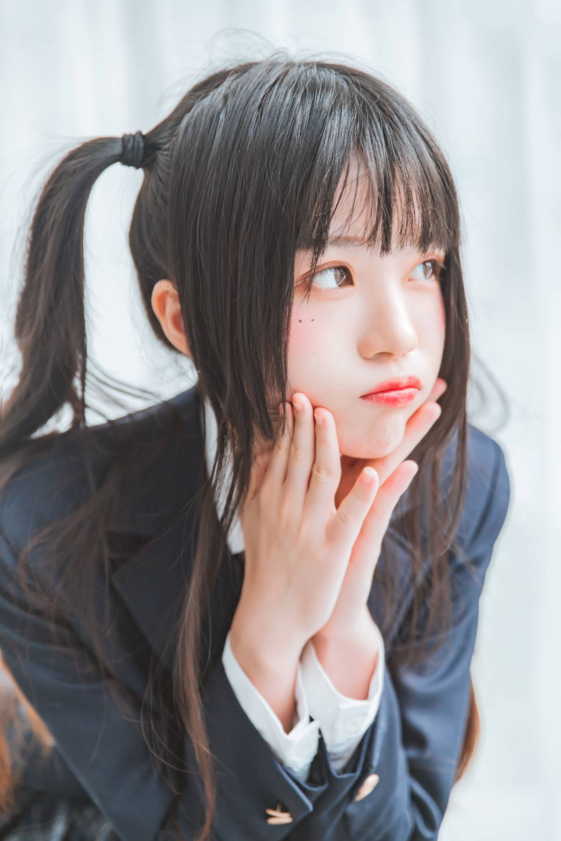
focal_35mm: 70
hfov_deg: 19.5
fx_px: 1635
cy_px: 420
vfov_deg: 28.8
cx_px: 280
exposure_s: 1/160
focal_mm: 70
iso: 320
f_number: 2.8
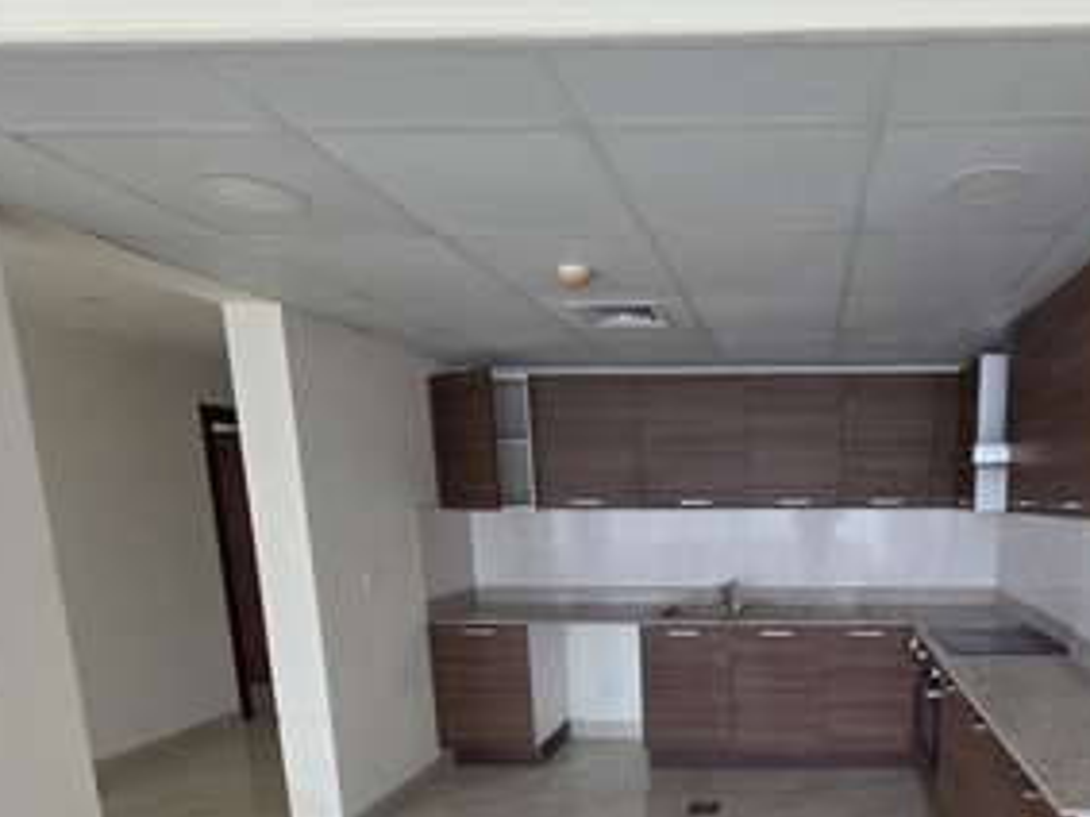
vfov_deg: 59.8
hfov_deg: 74.4
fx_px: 661
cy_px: 619
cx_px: 792
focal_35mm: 21
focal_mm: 2.2
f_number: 1.9
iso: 40
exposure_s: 1/100
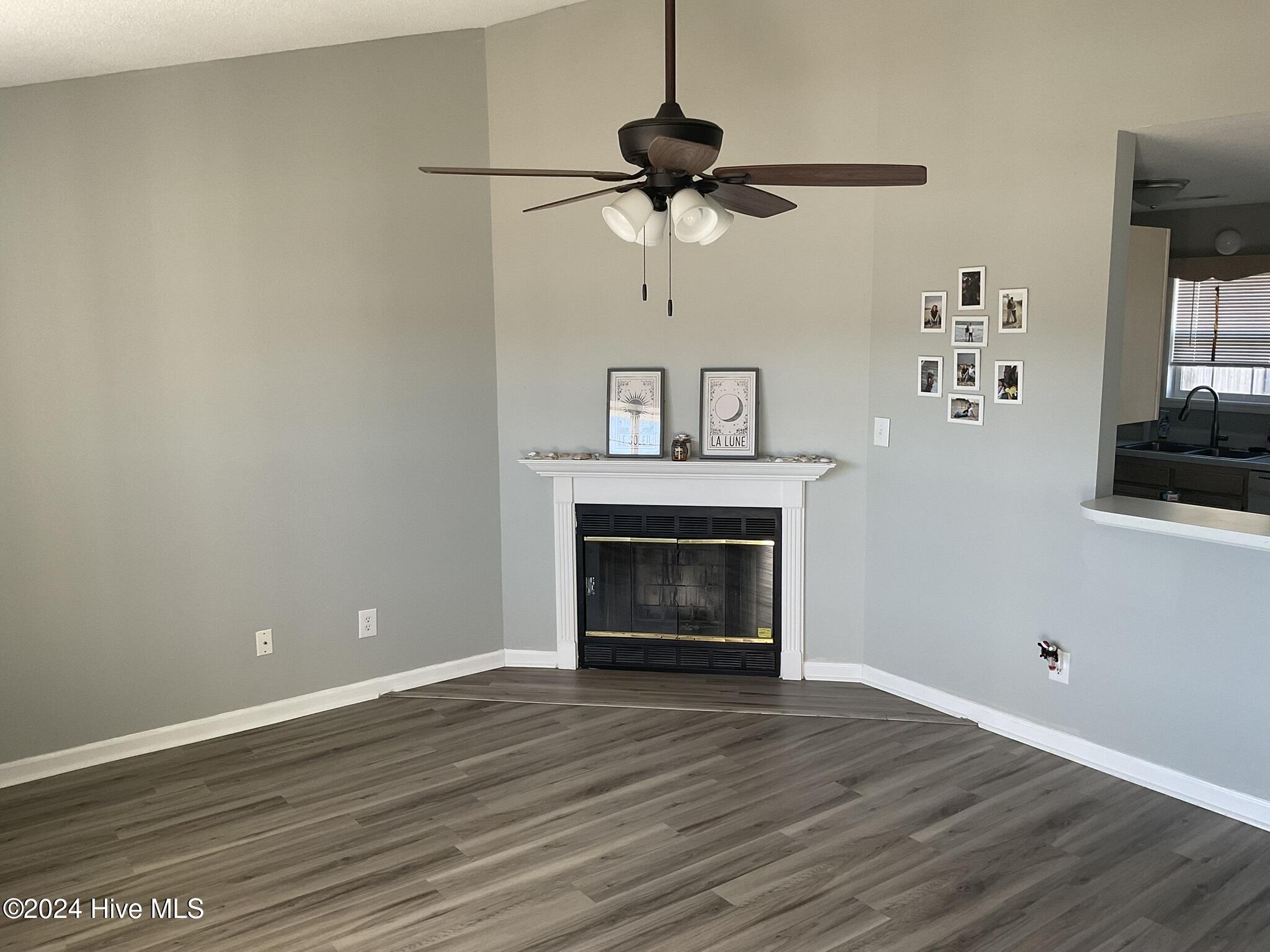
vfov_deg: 48.2
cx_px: 635
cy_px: 476
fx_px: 1064
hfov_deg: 61.7
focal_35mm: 29
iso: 50
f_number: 1.8
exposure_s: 1/122
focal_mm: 3
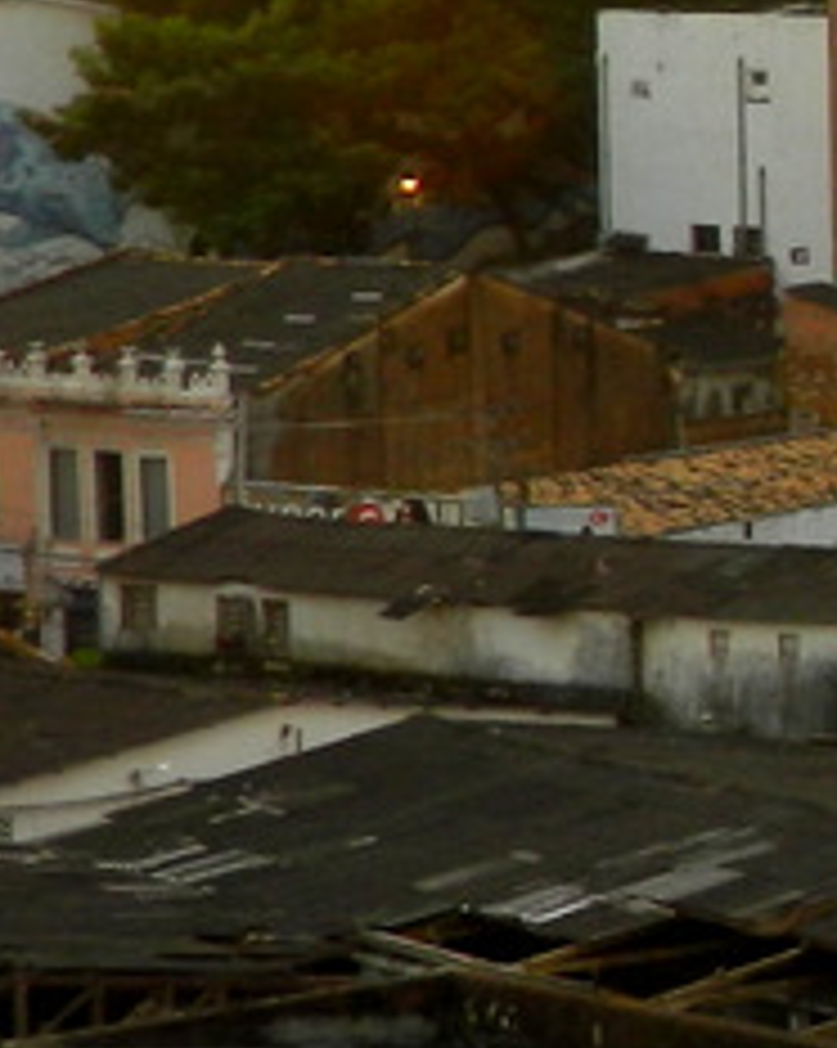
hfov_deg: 7.5
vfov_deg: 11.0
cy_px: 414
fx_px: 5457
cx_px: 2655
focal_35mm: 176
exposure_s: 1/80
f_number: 3.3
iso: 80
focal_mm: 6.2
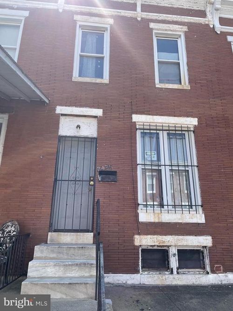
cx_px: 116
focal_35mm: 26
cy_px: 156
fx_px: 233
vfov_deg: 67.3
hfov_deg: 53.0
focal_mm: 4.2
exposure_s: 1/1575
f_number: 1.6
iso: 32
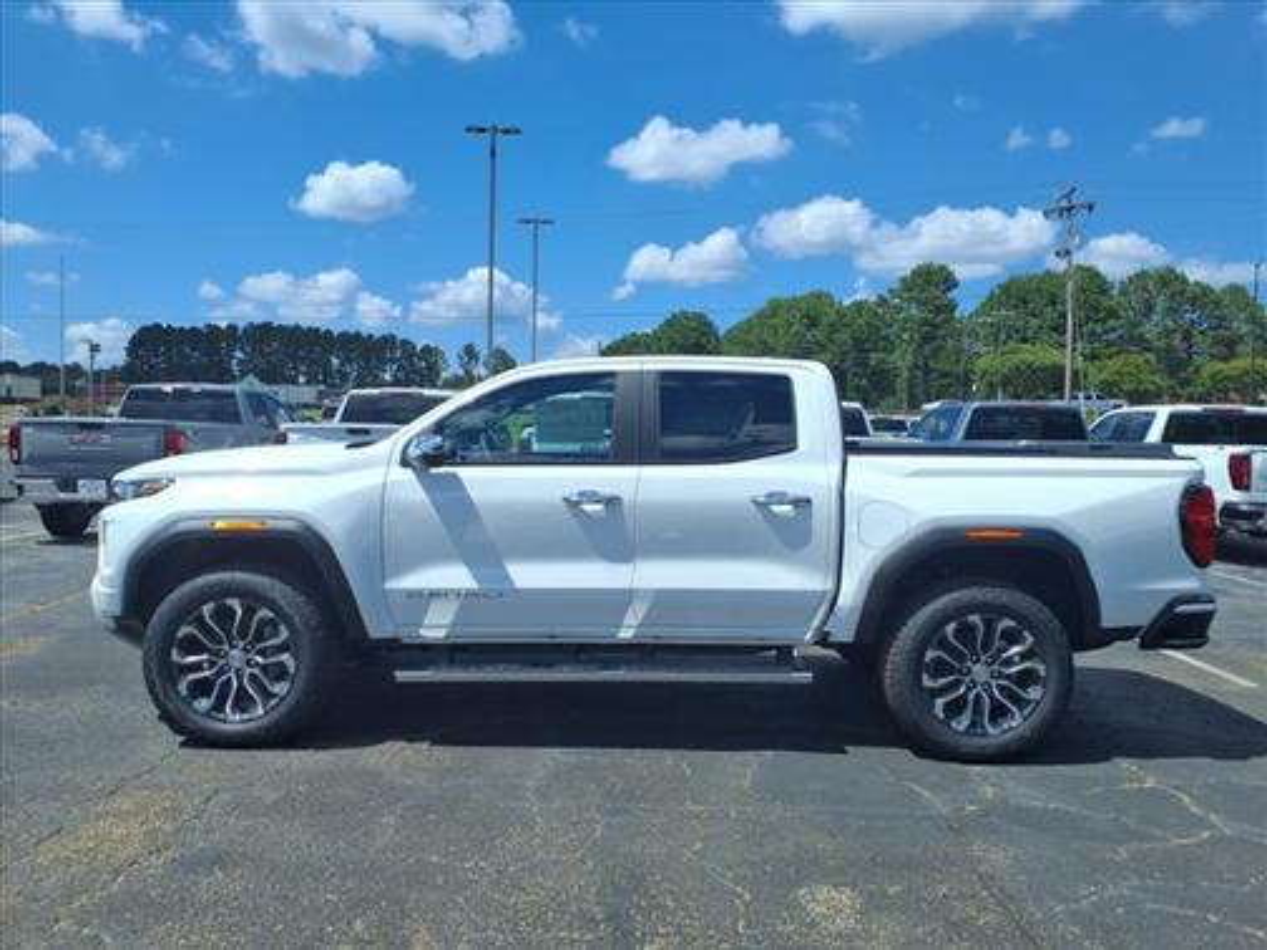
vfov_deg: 51.4
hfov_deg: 65.3
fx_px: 988
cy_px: 475
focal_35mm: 27
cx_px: 634
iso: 40
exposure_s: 1/3333
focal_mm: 3.58
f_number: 1.9
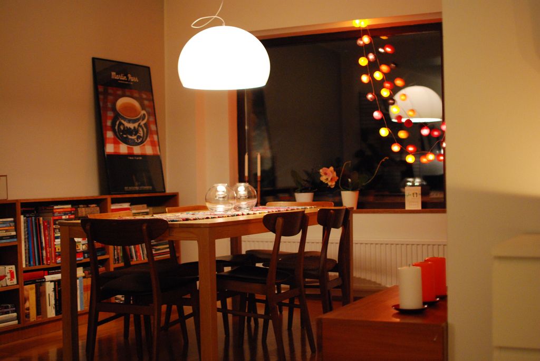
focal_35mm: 52
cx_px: 270
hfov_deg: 37.8
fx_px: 788
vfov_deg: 25.8
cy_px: 180
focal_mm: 35
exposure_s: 1/15
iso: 1250
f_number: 2
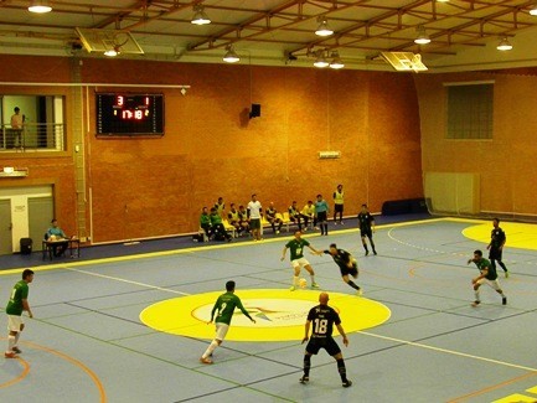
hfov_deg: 34.9
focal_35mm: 55
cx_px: 268
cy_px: 202
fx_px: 853
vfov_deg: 26.6
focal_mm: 10
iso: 500
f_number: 4.6
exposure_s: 1/60
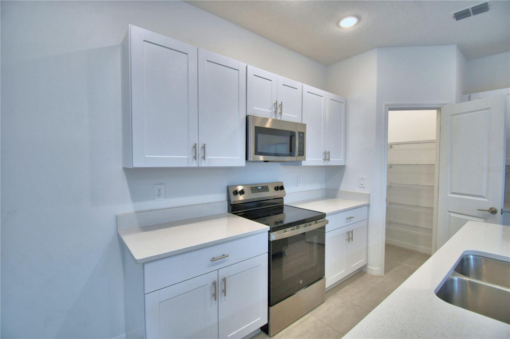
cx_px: 255
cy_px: 170
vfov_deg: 77.3
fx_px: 212
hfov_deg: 100.4
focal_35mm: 15
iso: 320
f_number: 4.5
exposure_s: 1/125
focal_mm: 10
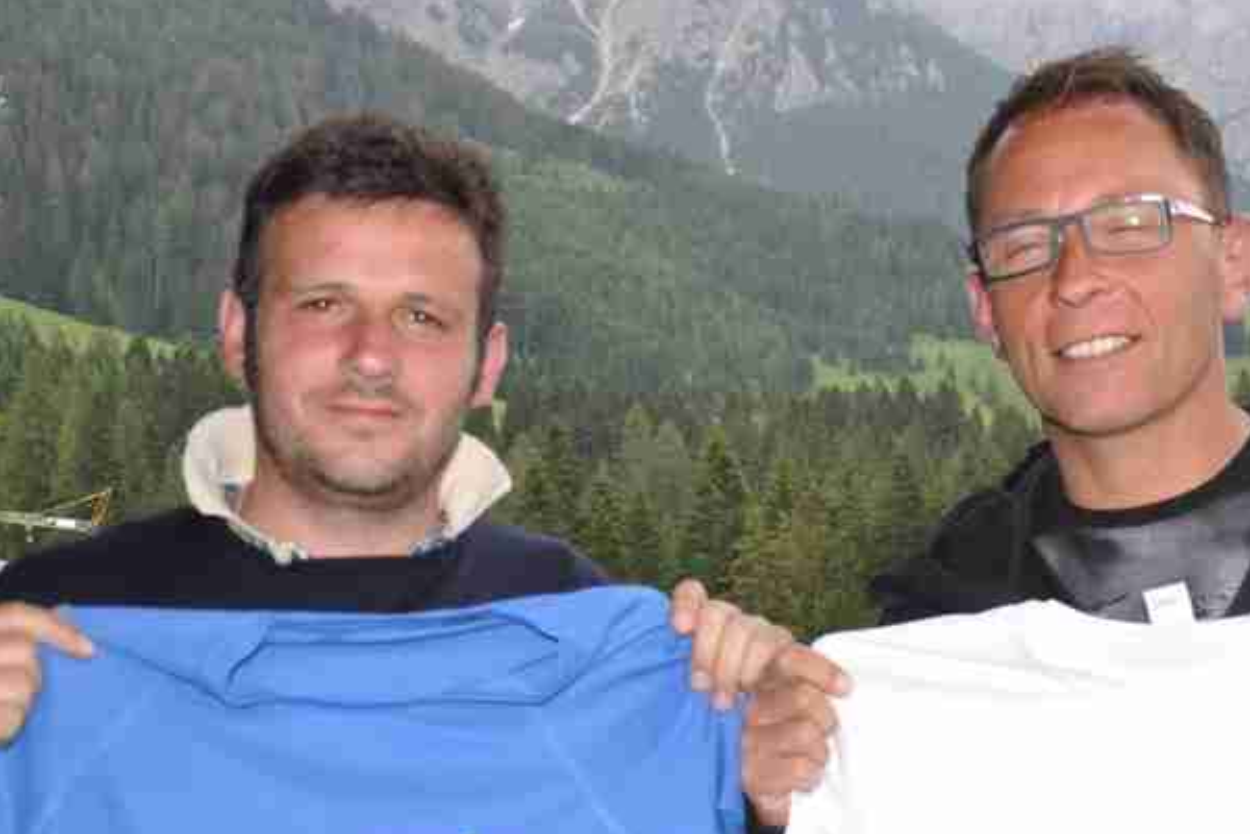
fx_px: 1250
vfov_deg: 36.9
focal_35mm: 36
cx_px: 825
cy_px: 447
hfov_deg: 52.2
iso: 400
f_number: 3.5
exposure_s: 1/125
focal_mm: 18
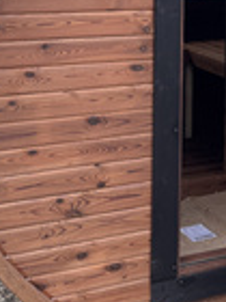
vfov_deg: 24.3
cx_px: 211
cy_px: 6
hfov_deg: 18.8
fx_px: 670
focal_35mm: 77
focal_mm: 6.76
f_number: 1.78
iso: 250
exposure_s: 1/50
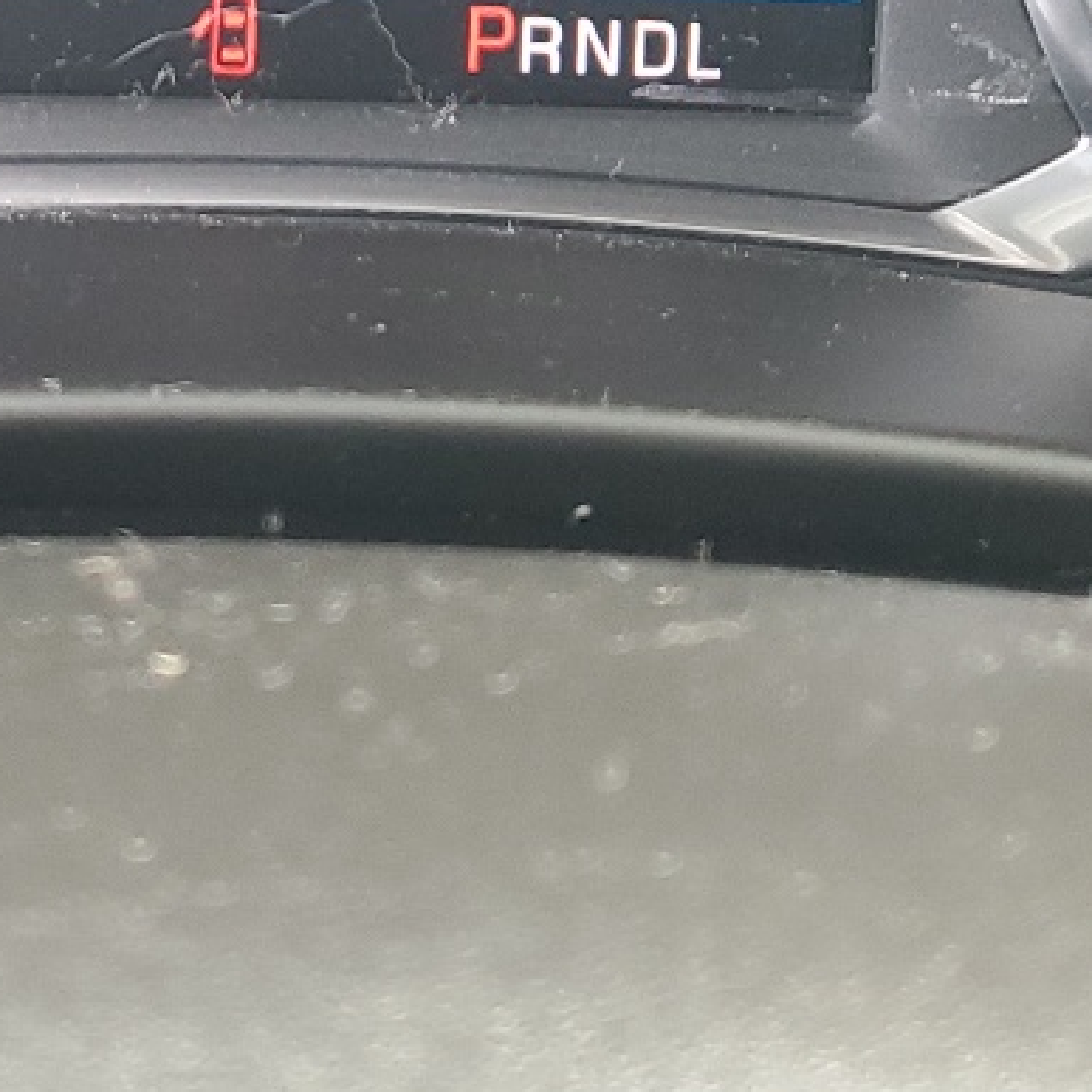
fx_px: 3391
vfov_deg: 16.6
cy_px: -542
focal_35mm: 95
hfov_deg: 18.1
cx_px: 183
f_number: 1.5
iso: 80
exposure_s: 1/60.2
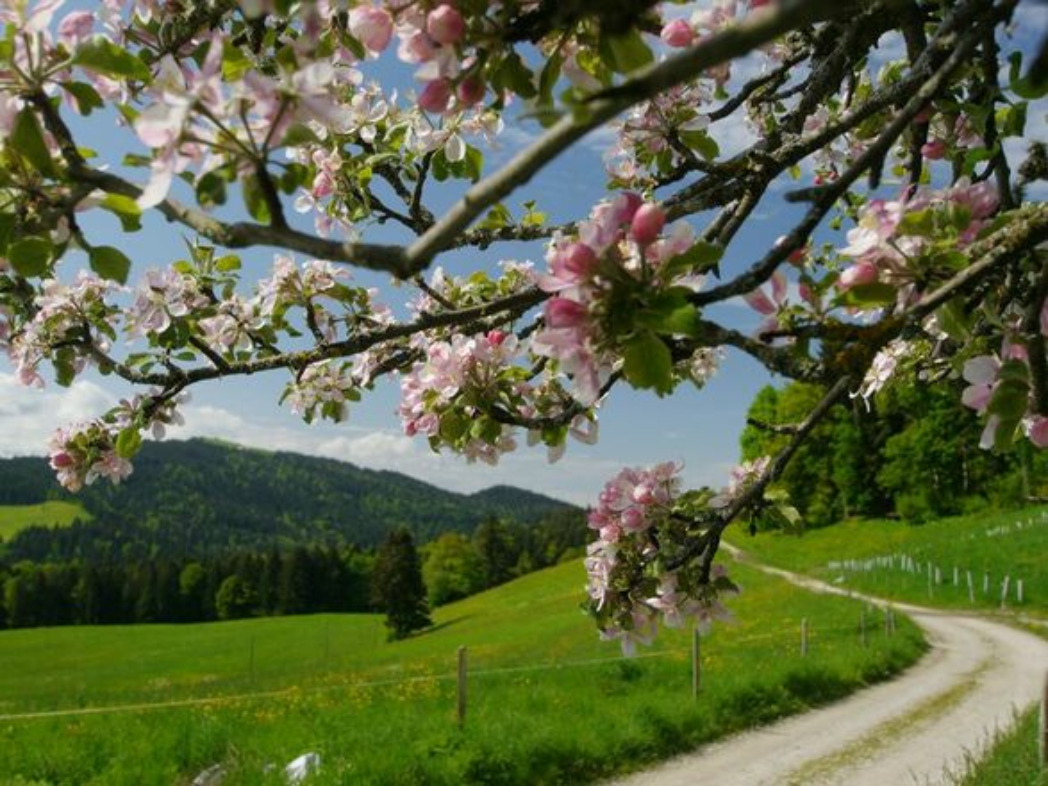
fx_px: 1090
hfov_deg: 51.4
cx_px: 524
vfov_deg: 39.6
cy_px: 393
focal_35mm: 36
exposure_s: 1/160
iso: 160
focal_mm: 18
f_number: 7.1
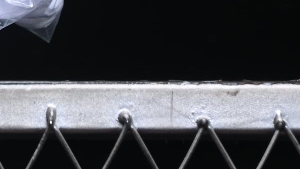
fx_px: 2904
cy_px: -212
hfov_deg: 5.8
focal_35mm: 365
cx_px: -305
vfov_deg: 3.3
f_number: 6.3
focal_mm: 50
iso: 160
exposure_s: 1/60
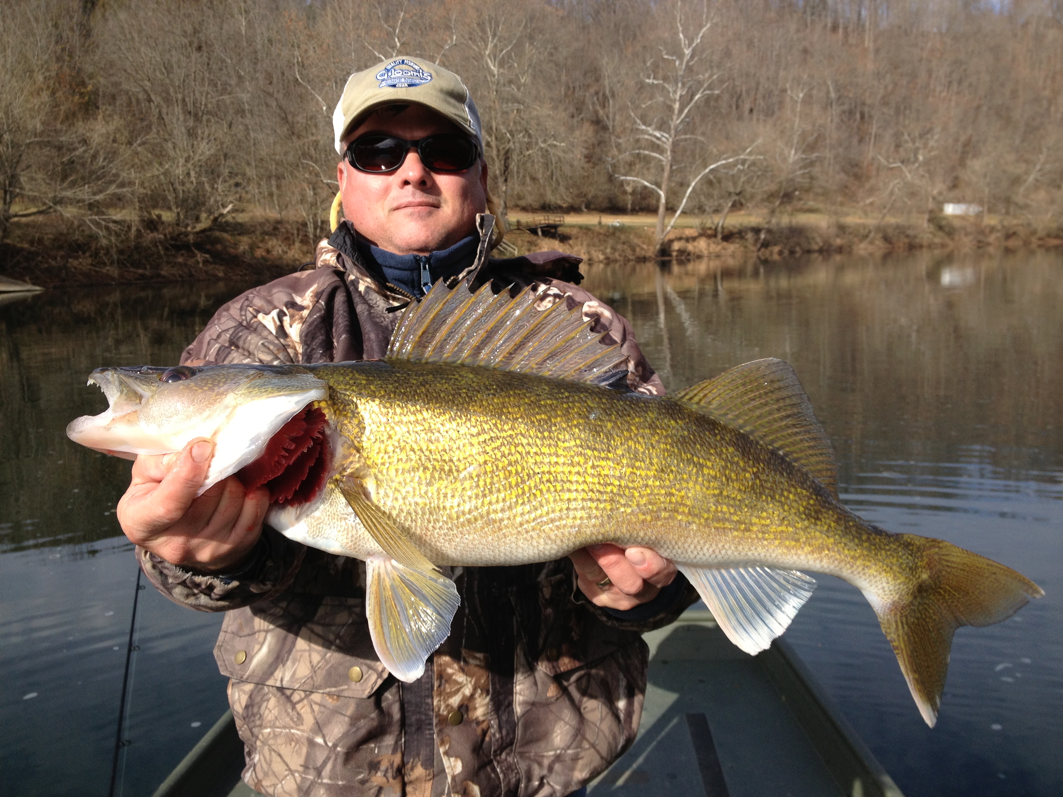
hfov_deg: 52.6
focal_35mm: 35
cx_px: 532
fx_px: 1075
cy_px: 398
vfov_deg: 40.7
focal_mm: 4.28
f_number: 2.4
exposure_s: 1/1284
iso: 50
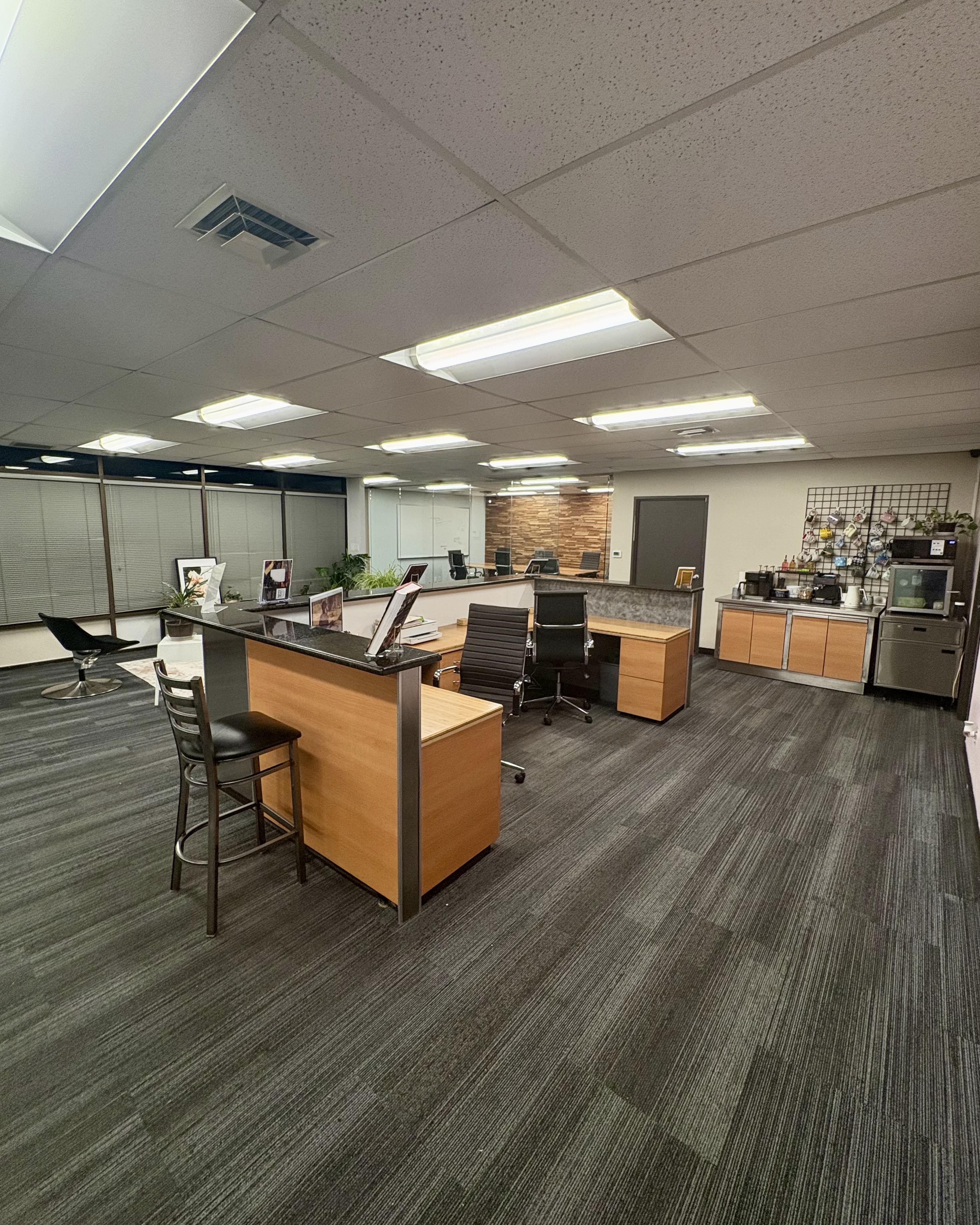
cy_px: 601
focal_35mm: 15
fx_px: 544
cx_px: 477
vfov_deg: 96.8
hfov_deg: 84.0
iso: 250
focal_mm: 2.22
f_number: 2.2
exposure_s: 1/120
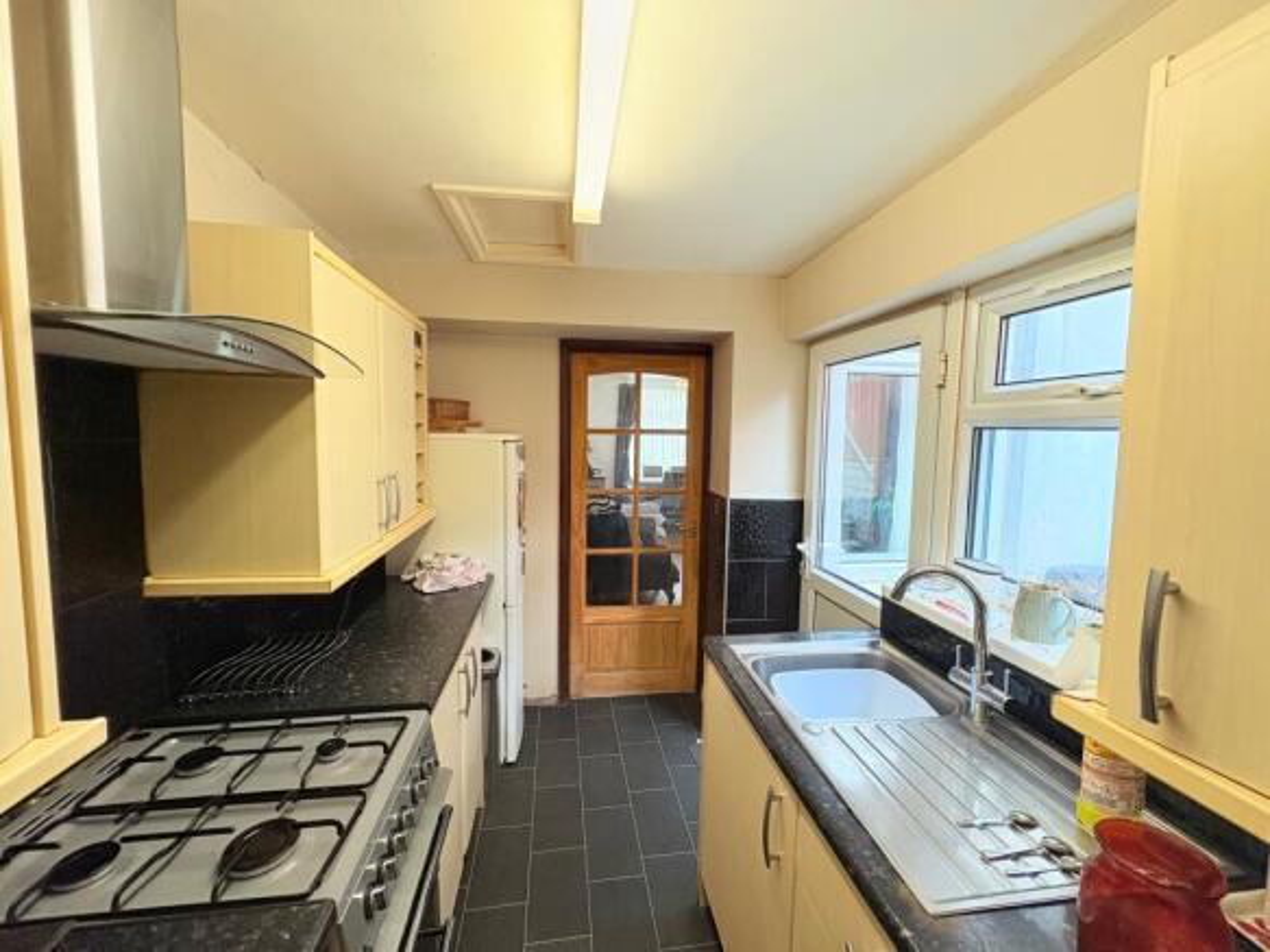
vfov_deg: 85.7
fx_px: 514
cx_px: 635
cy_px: 476
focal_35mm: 14
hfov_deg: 102.1
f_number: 2.2
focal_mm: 2.22
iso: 200
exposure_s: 1/100
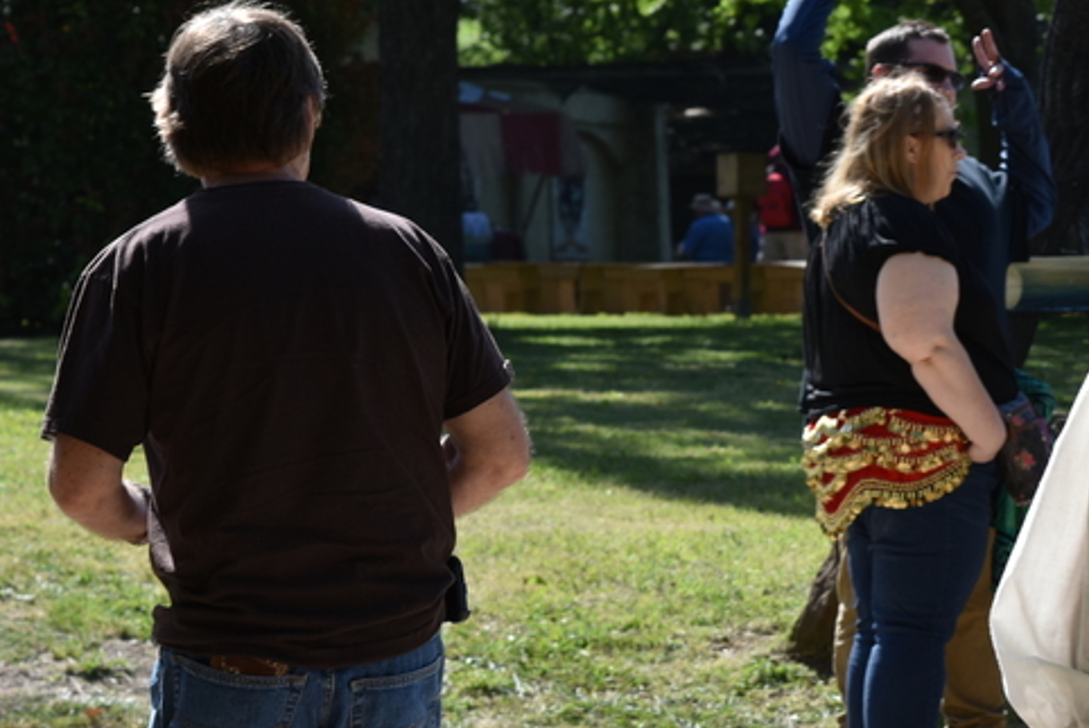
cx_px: 1367
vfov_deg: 6.6
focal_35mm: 207
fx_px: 6265
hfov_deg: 9.8
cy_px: 775
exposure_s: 1/250
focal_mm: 78
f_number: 8
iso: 100
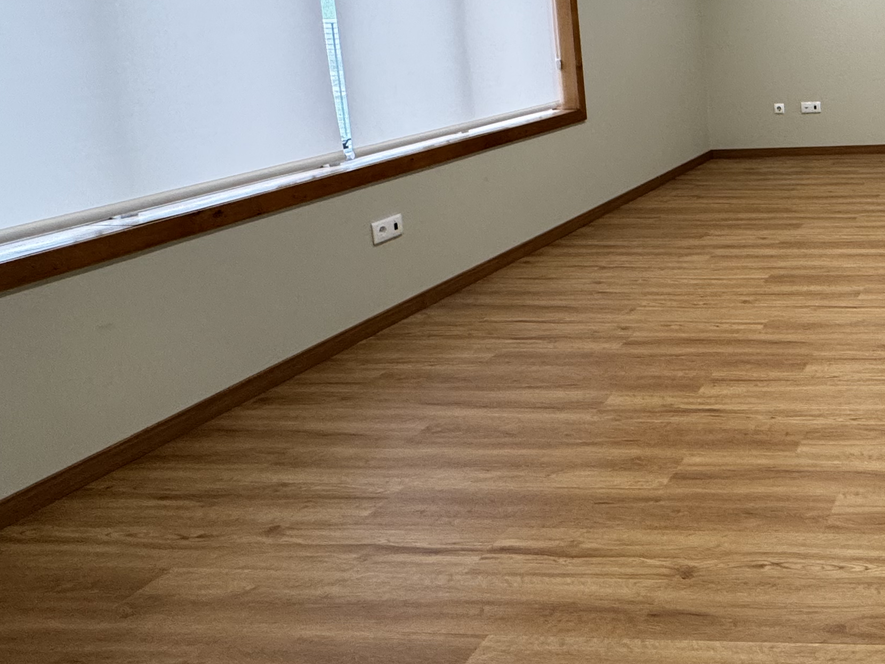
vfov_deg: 39.7
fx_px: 869
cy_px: 108
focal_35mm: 34
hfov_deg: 42.1
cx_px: 983
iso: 160
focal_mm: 2.22
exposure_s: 1/100
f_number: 2.2
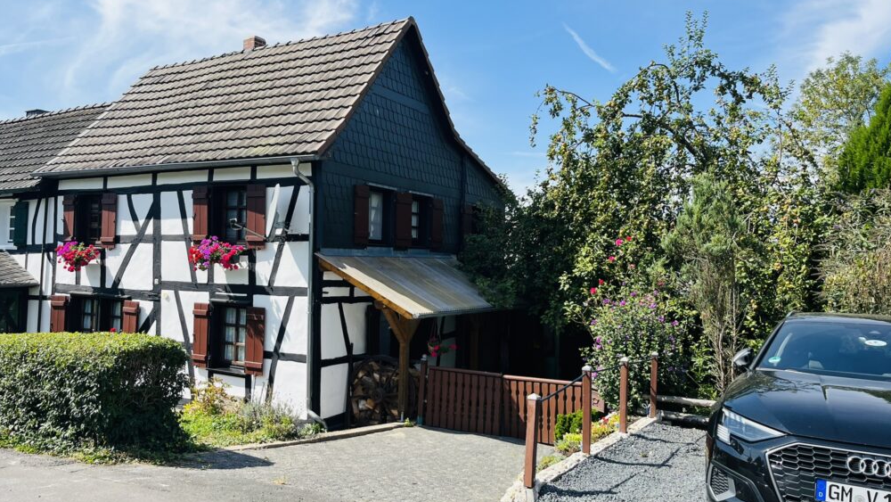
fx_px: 685
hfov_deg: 66.1
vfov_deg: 40.2
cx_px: 440
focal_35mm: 29
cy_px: 243
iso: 50
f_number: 1.6
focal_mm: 5.1
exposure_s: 1/2410
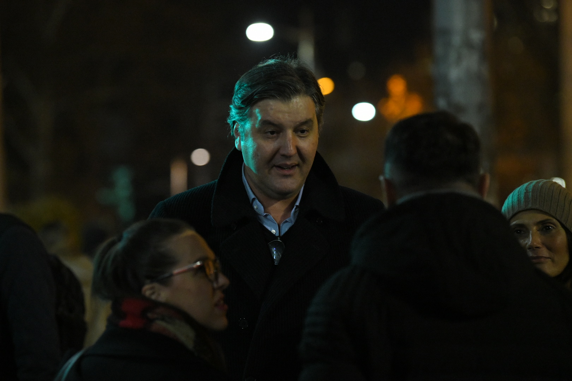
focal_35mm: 140
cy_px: 190
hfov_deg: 14.7
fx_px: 2224
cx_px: 286
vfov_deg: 9.8
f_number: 3.5
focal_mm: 140
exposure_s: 1/125
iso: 10000
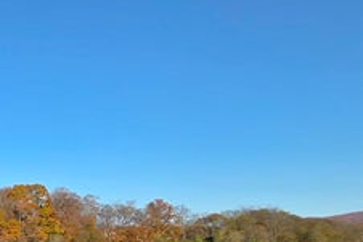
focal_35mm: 51
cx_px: -240
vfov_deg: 25.8
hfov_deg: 24.5
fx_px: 515
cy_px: 210
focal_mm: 2.2
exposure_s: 1/1297
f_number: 2.2
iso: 50
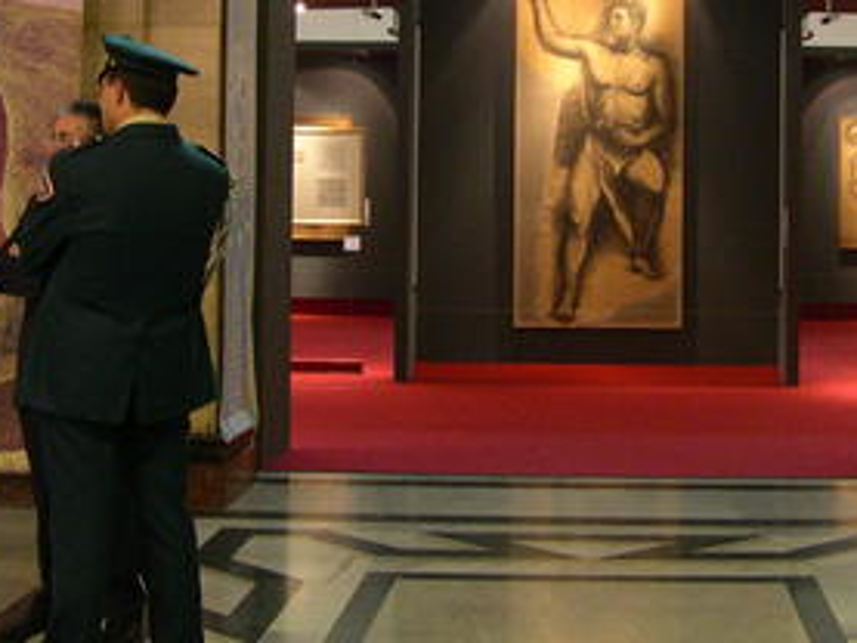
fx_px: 1734
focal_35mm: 70
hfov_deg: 27.5
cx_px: 597
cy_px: 97
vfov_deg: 20.7
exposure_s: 1/5.4
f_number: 2.8
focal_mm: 8
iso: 400
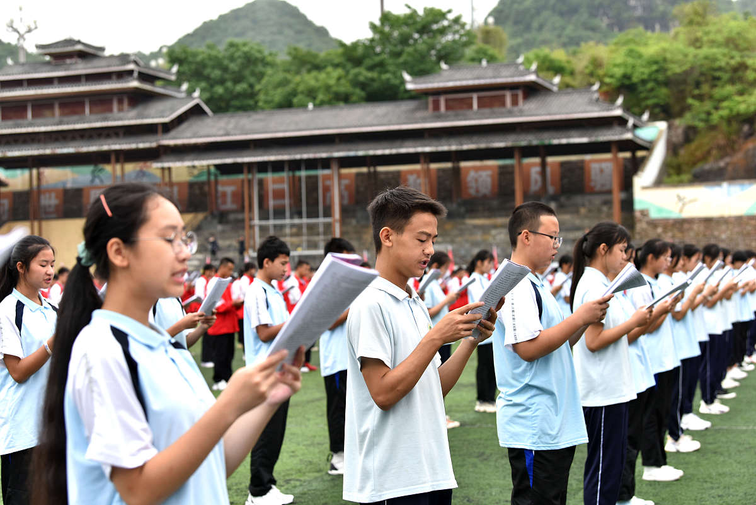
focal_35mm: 70
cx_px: 378
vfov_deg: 19.5
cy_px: 252
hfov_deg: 28.8
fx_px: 1470
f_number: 4.5
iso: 200
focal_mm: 70
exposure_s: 1/320
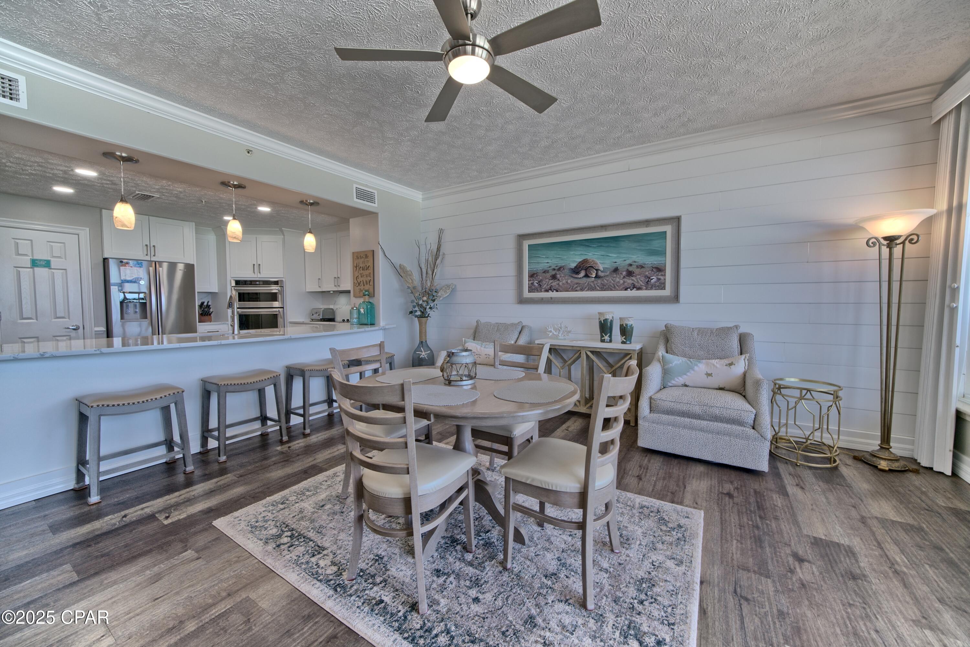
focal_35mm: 13
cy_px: 324
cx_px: 485
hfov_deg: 108.3
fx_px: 350
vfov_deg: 85.5
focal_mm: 13
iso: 500
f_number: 8
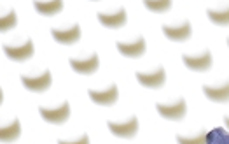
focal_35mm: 213
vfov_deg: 5.9
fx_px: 1330
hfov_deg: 9.2
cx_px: 479
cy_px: 364
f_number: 3.9
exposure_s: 1/4
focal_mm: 7.3
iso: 100
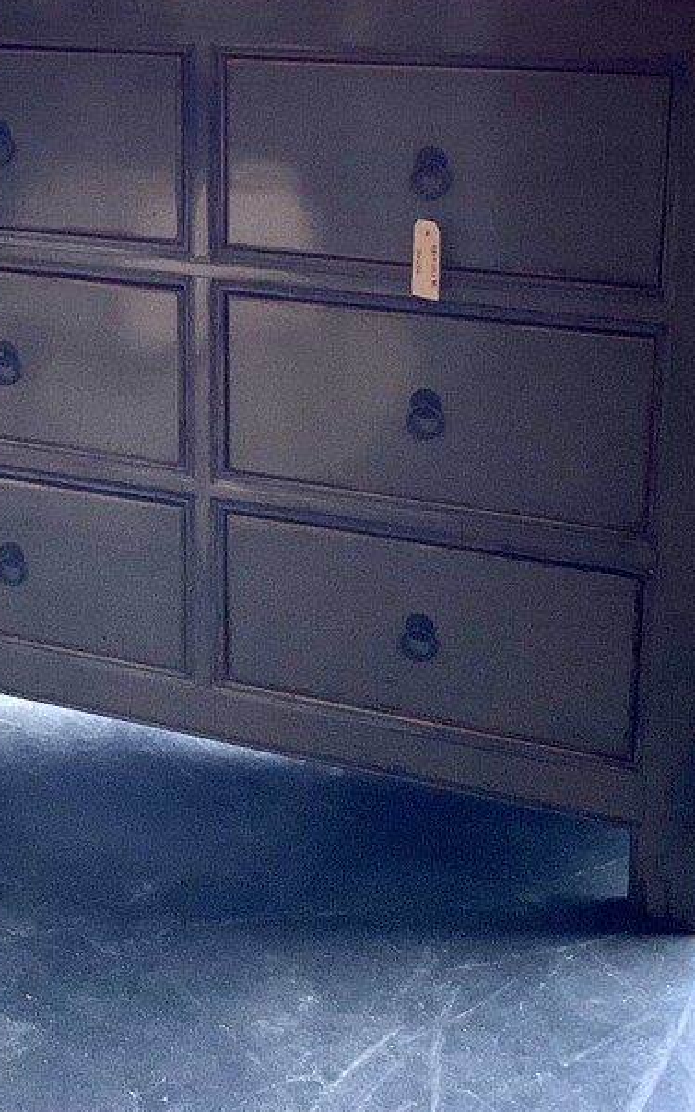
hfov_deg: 18.6
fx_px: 2060
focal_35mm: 68
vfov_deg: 29.9
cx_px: -8
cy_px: 350
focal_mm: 3
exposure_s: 1/100
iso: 64
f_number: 1.8
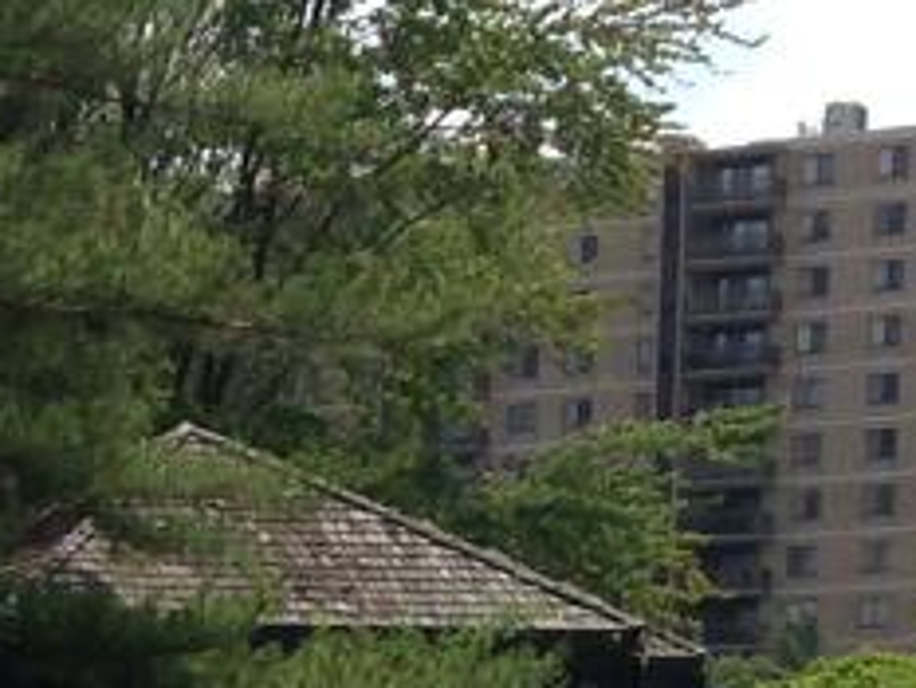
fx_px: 6116
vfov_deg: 6.1
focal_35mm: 231
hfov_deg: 8.2
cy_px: 1679
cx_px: -881
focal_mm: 4.12
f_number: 2.4
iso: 50
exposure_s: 1/1695
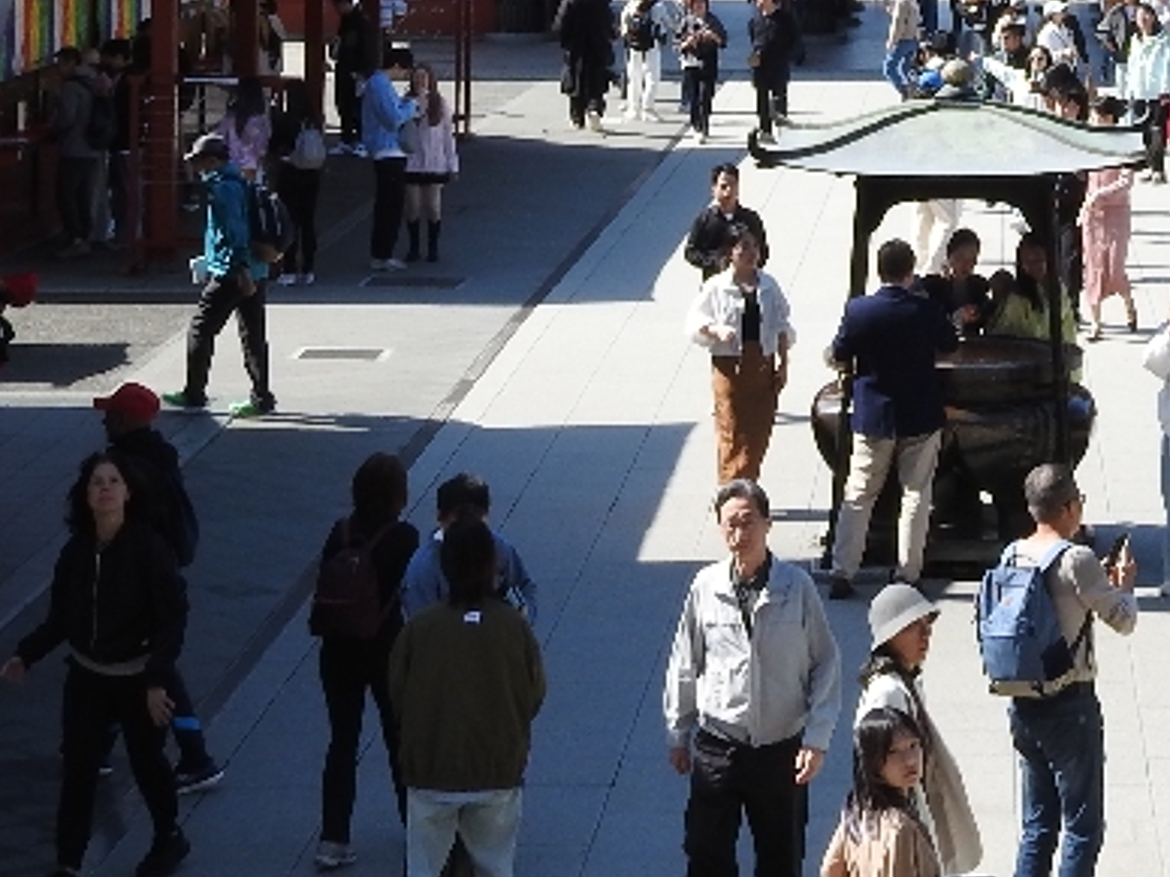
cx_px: 968
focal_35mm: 139
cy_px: -310
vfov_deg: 10.4
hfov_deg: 14.1
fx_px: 4698
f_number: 4
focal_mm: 8.1
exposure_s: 1/500
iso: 100
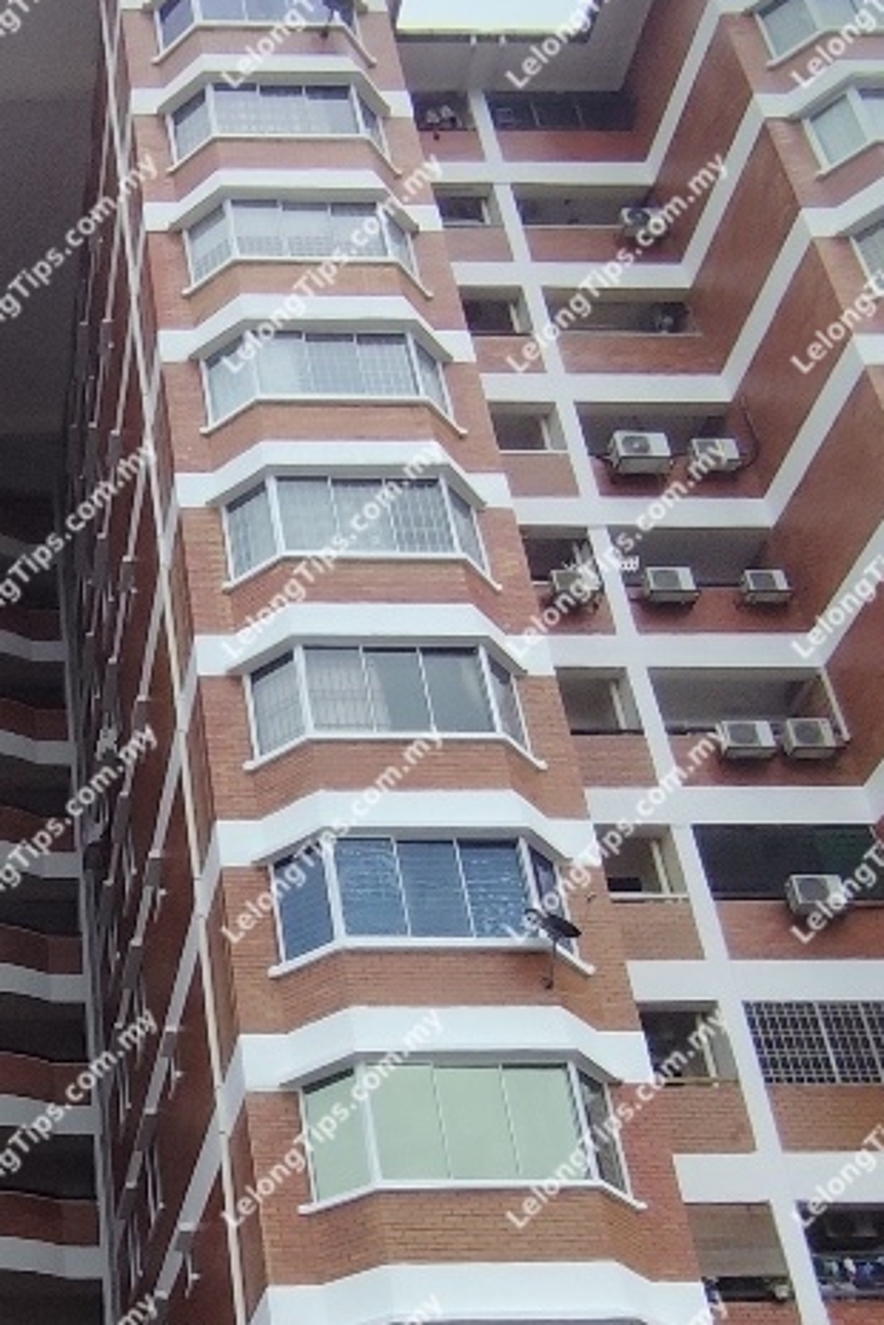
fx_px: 1657
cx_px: -14
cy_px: 895
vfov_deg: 42.9
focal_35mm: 45
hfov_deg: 28.0
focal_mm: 1.65
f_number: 2.2
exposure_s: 1/2529
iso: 50
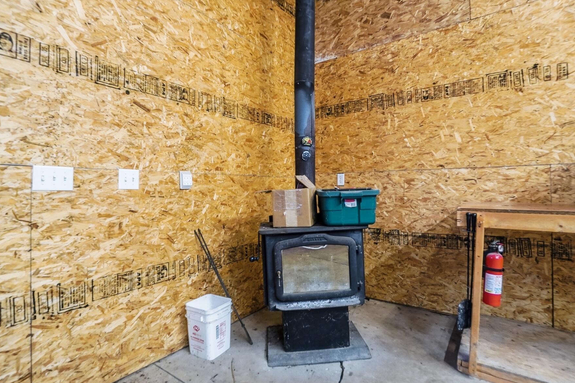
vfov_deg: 70.4
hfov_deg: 93.3
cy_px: 191
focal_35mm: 17
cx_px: 285
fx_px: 271
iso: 125
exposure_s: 1/45
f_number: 5.6
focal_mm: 10
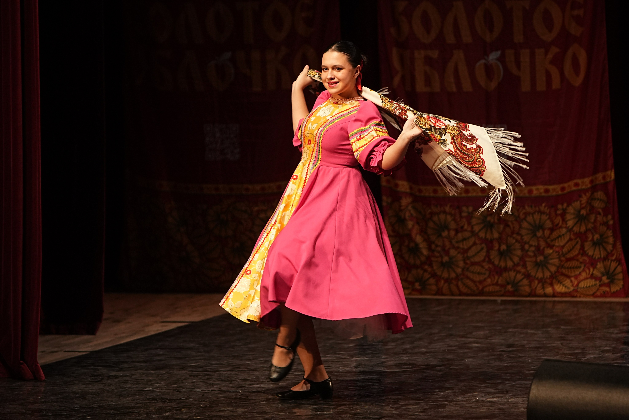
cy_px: 210
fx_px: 3931
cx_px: 314
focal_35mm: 225
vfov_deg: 6.1
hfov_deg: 9.1
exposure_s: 1/320
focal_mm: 150
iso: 1250
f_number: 2.8
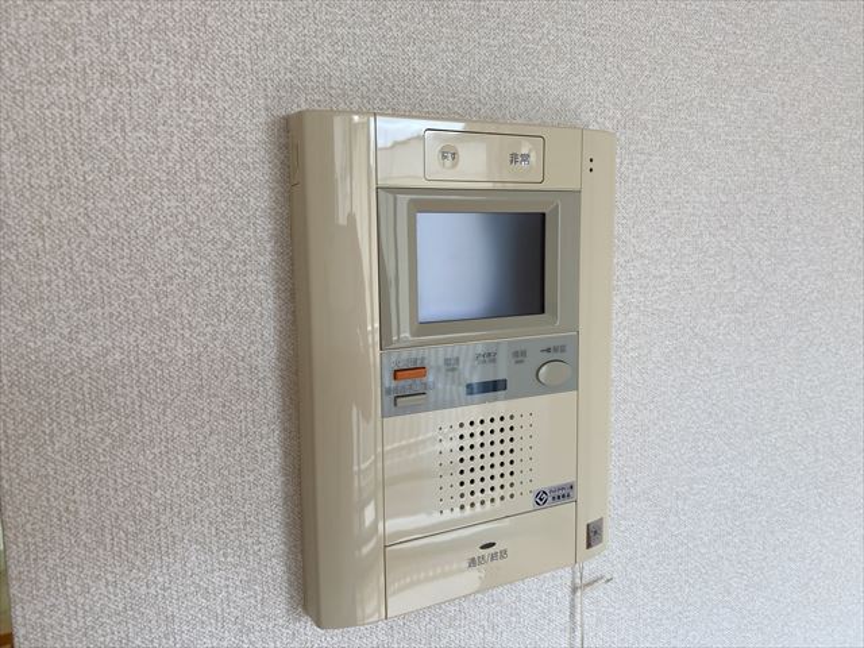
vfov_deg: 53.1
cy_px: 324
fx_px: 649
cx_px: 432
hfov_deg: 67.3
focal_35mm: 26
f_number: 1.8
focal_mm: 4.25
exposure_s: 1/118
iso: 32
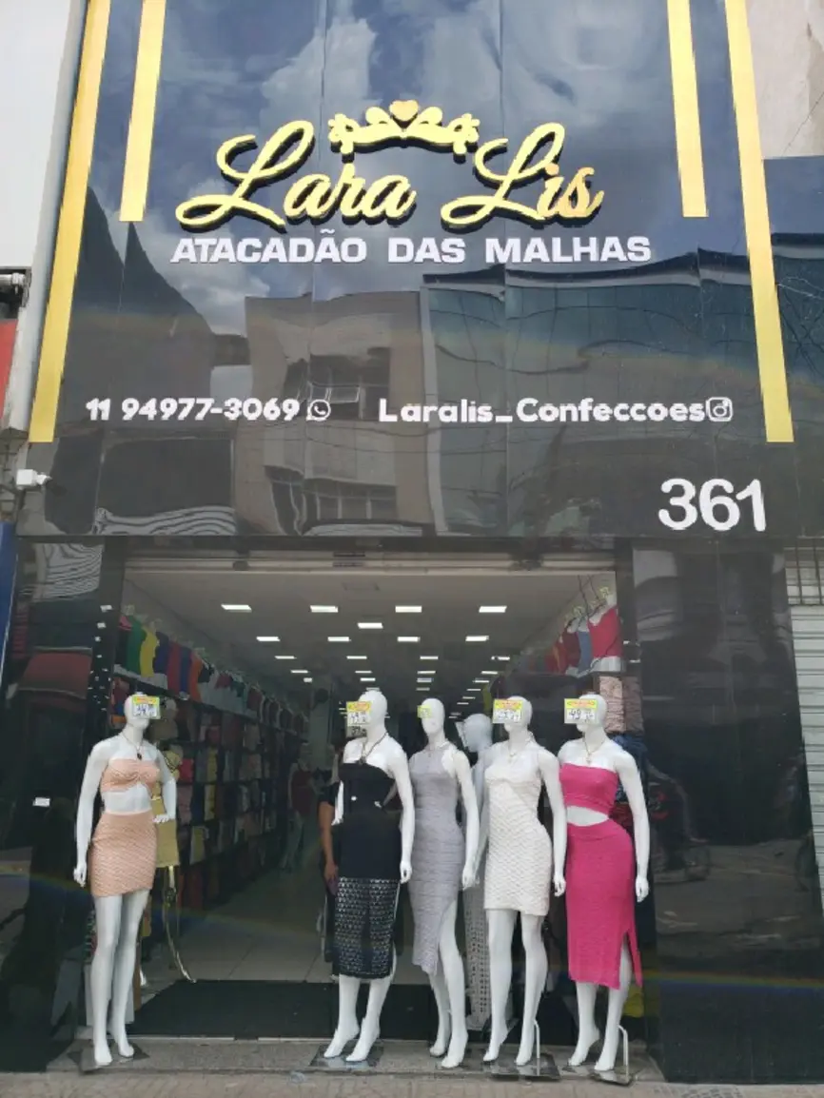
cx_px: 412
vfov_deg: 67.3
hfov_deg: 53.1
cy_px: 549
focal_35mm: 26
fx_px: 825
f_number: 2.4
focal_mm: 4.3
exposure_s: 1/556
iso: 50
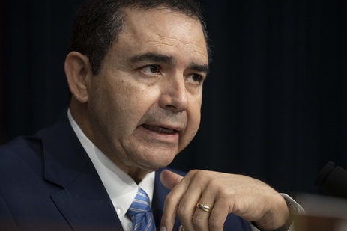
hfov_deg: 9.3
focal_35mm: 221
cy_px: 114
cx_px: 178
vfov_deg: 6.2
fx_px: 2131
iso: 5000
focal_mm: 200
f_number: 2.8
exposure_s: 1/500
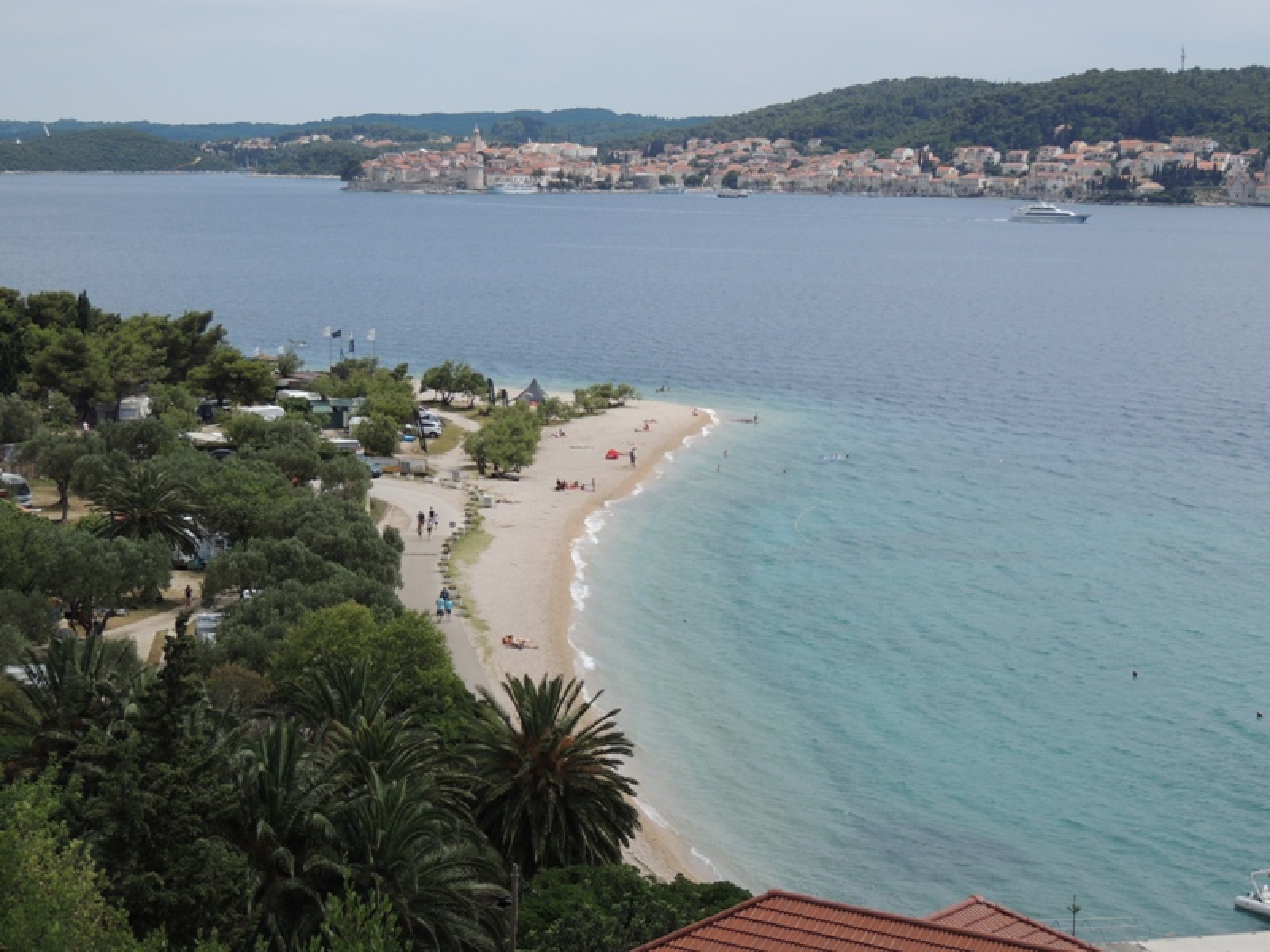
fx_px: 2752
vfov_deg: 19.6
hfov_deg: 26.0
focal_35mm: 75
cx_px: 635
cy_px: 476
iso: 100
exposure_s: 1/1000
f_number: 3.9
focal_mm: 13.3
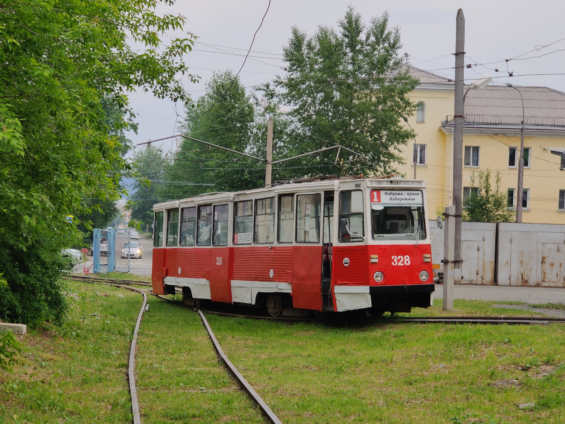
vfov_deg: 19.9
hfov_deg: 26.3
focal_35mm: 74
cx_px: 282
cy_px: 212
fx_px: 1208
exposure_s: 1/372
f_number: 2.44
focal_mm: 6.95
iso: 100
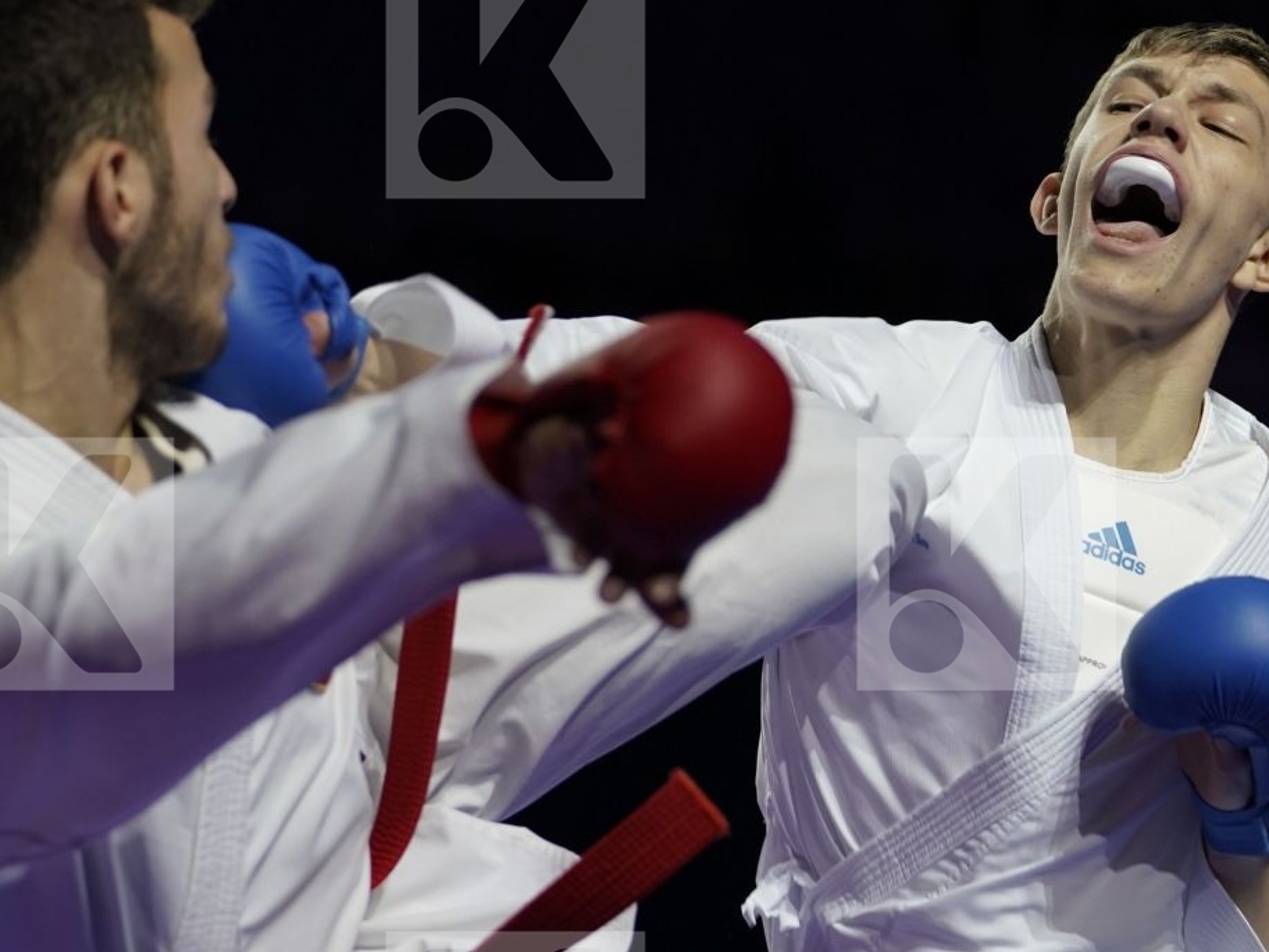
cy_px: 564
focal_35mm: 218
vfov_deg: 6.8
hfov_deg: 9.1
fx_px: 7993
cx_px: 516
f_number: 2.8
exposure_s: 1/1000
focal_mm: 115
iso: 1250
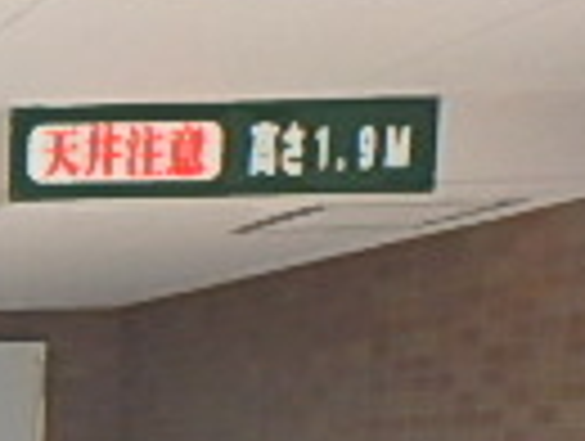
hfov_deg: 13.6
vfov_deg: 13.0
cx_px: -824
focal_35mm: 103
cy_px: 801
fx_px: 1744
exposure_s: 1/250
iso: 250
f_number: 3.5
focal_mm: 3.7
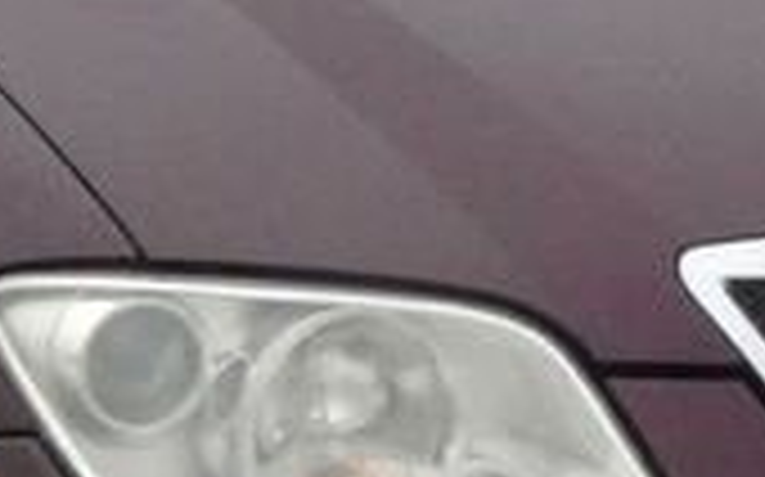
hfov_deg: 5.7
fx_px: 7730
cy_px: 166
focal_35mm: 371
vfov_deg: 3.5
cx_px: 652
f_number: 5.6
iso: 500
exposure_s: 1/80
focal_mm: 10.4
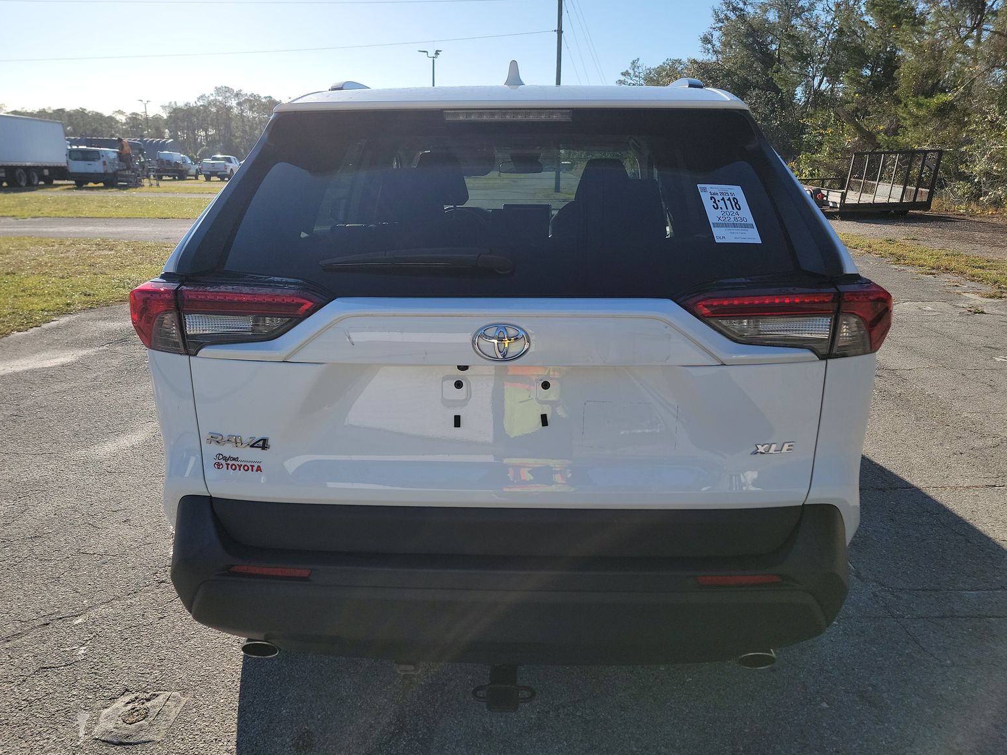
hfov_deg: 69.4
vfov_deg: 54.9
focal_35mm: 25
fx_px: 727
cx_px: 517
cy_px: 374
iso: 50
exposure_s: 1/965
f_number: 1.8
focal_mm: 6.7
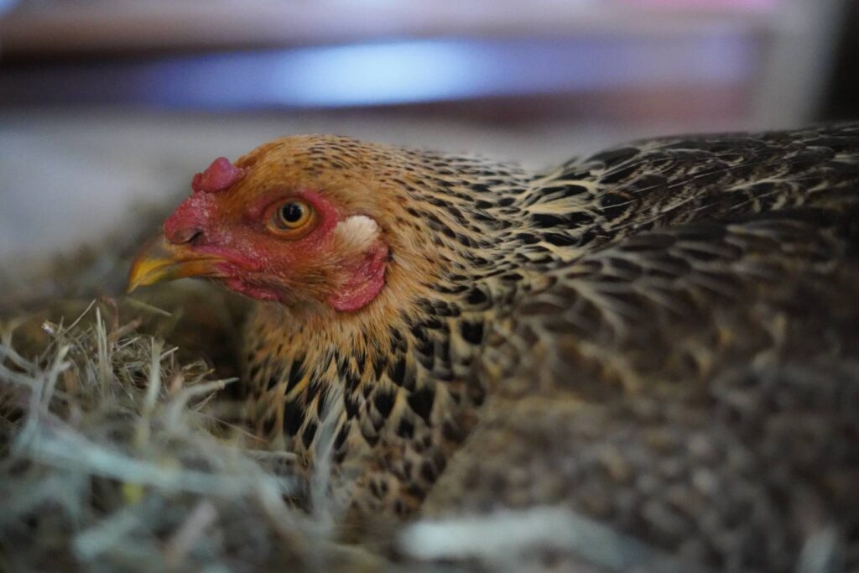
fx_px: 1193
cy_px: 286
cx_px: 430
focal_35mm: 50
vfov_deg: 27.0
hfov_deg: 39.6
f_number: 1.8
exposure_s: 1/500
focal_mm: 50
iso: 25600
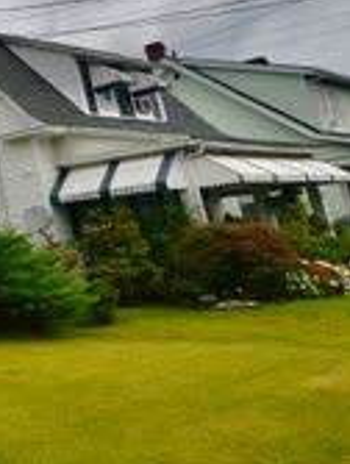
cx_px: -342
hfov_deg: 19.5
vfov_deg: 42.8
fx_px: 577
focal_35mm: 43
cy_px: 133
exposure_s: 1/250
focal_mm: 10
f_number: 8
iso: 100
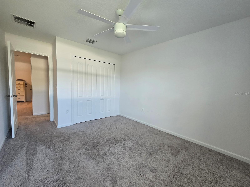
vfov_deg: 89.9
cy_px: 94
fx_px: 94
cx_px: 125
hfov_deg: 106.2
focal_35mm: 13
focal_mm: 2.2
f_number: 2.2
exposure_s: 1/60
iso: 160
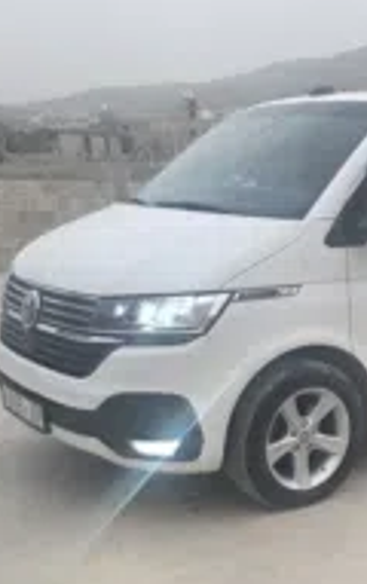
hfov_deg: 24.2
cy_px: 407
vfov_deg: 38.9
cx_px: 376
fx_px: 813
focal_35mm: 51
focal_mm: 6.3
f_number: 1.7
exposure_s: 1/180
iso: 40
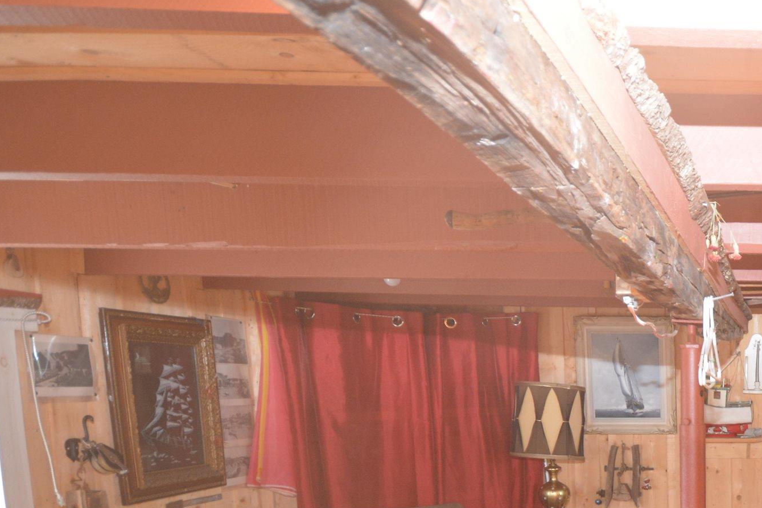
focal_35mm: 40
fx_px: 838
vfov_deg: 31.1
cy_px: 513
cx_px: 771
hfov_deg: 42.0
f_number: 4.2
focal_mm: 11.5
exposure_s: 1/60
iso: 720
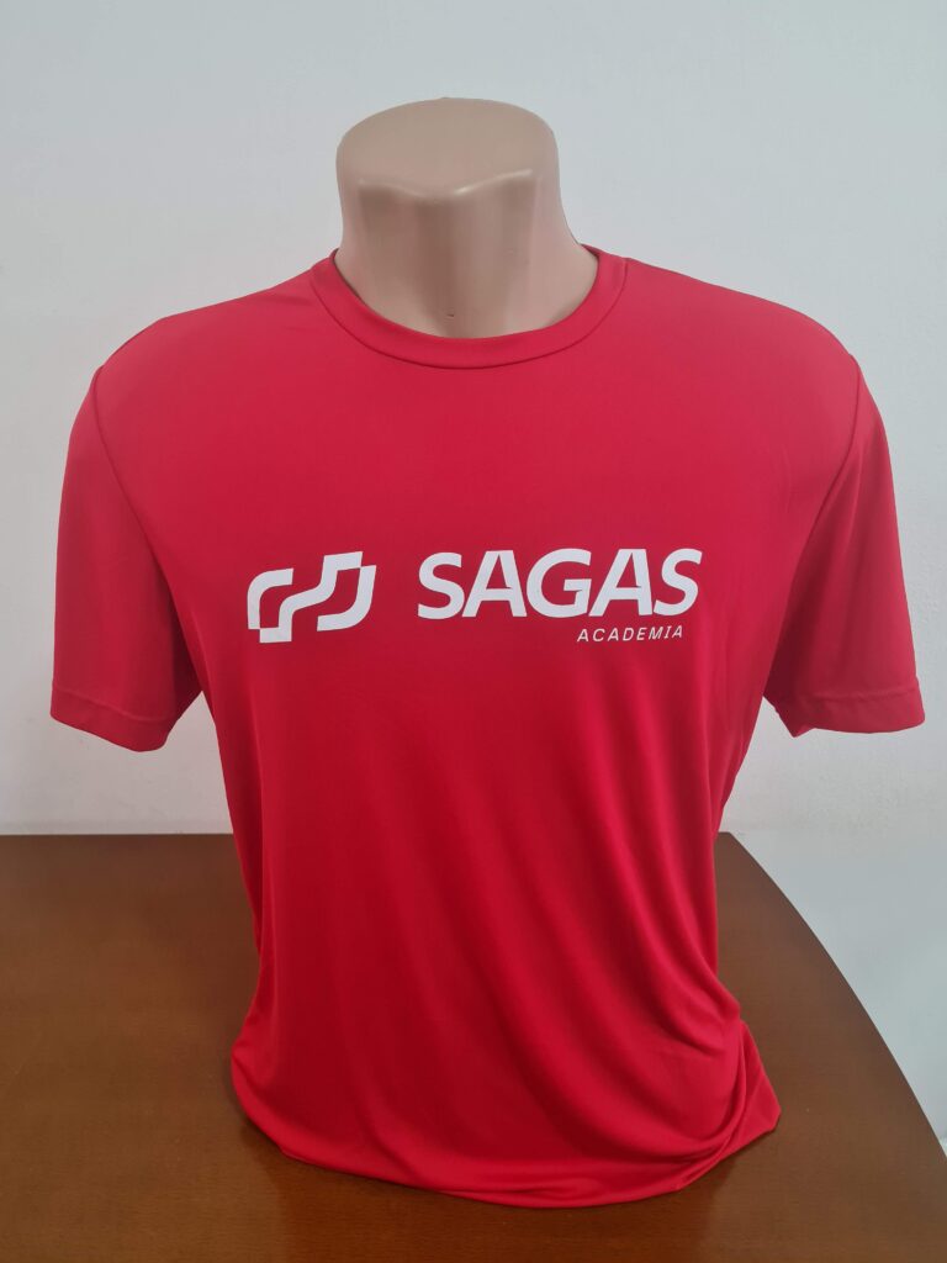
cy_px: 632
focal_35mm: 26
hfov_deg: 53.1
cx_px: 474
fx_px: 948
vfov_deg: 67.3
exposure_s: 1/120
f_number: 1.8
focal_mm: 5.4
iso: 320
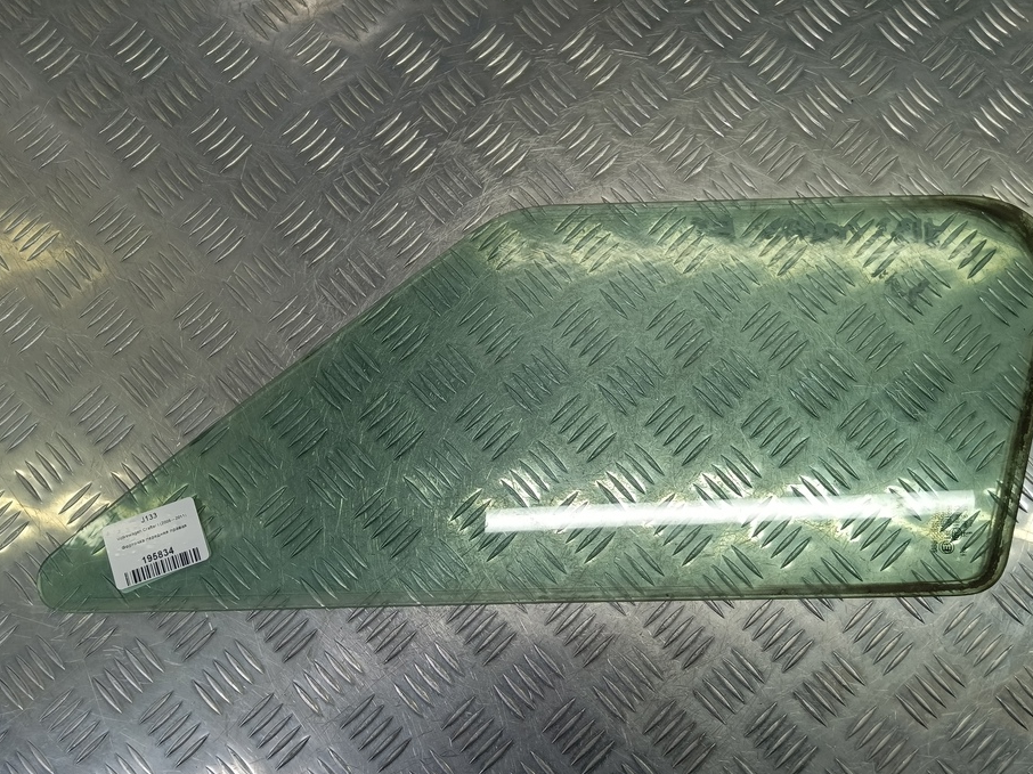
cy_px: 424
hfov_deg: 67.2
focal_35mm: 26
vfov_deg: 53.0
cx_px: 562
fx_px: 776
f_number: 1.6
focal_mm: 4.11
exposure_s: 1/100
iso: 114
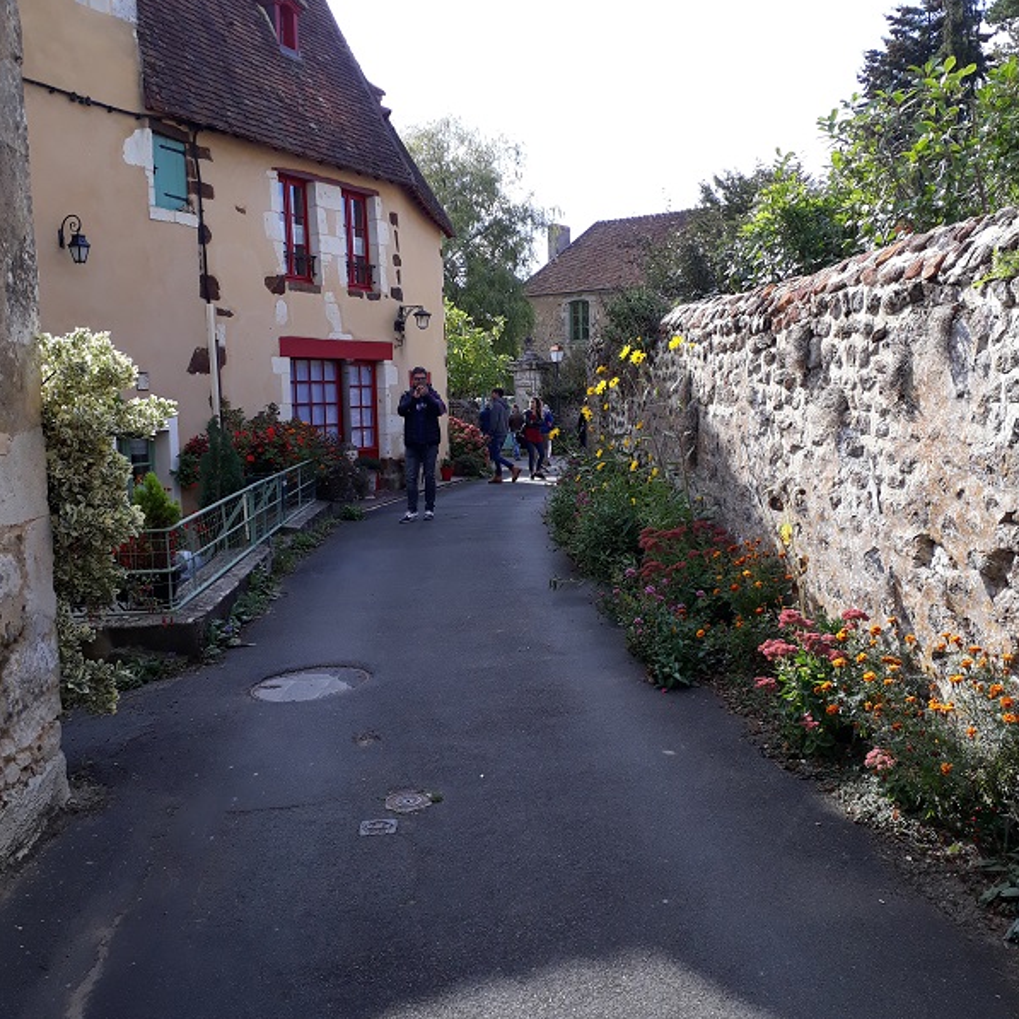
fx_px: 1066
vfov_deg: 51.1
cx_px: 509
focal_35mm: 32
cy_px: 469
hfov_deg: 51.1
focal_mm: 3.6
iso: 40
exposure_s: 1/657
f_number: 1.9
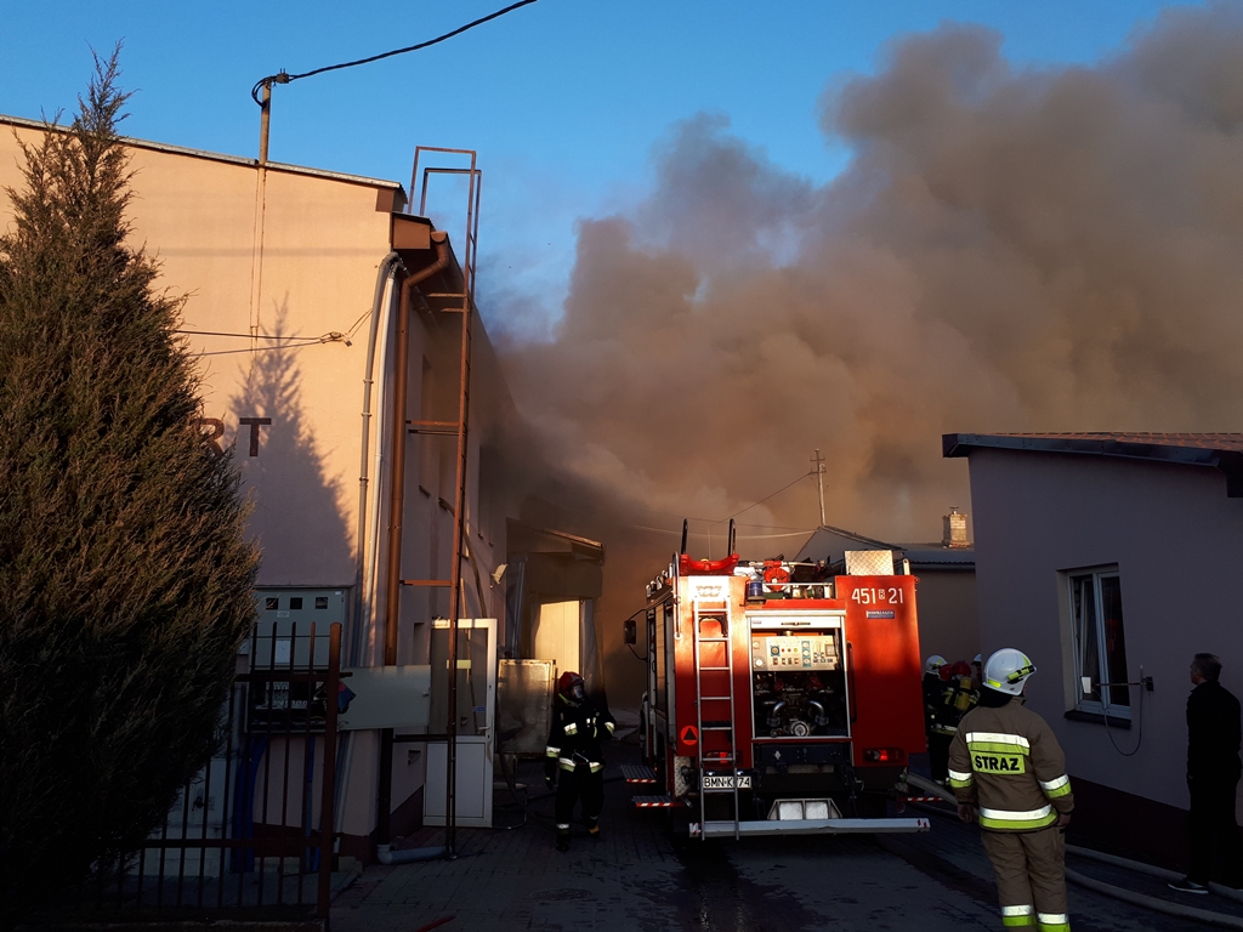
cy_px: 466
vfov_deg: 51.4
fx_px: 970
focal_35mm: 27
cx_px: 622
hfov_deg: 65.3
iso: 40
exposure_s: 1/347
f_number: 1.9
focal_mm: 3.6
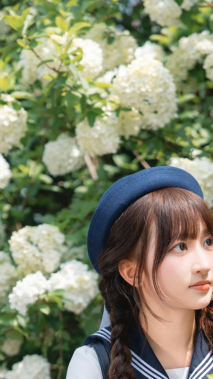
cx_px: 193
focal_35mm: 133
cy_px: 318
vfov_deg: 16.0
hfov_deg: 9.1
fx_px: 1336
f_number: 2.8
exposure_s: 1/1000
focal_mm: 66
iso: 100
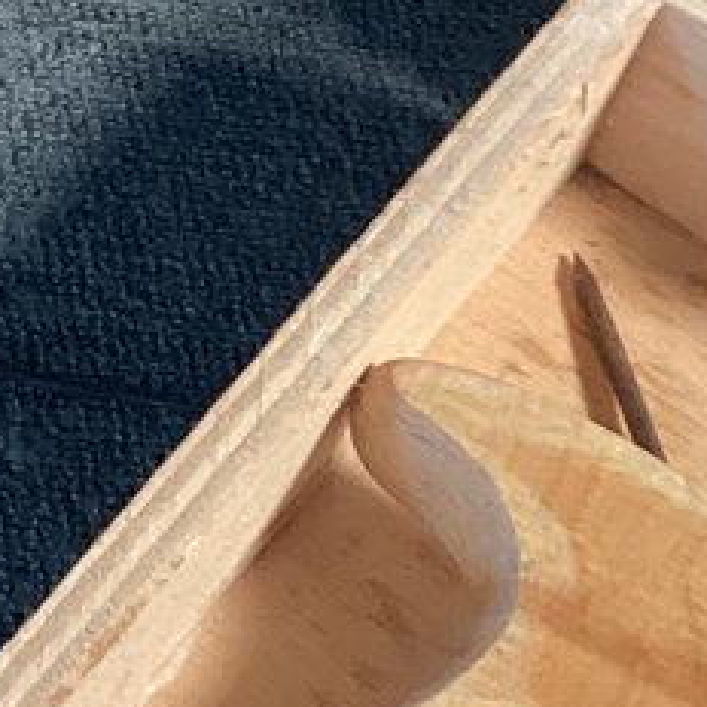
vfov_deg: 9.2
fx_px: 4136
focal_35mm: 179
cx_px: -1004
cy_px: -638
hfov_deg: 8.8
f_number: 2.4
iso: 250
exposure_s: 1/60
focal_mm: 3.3
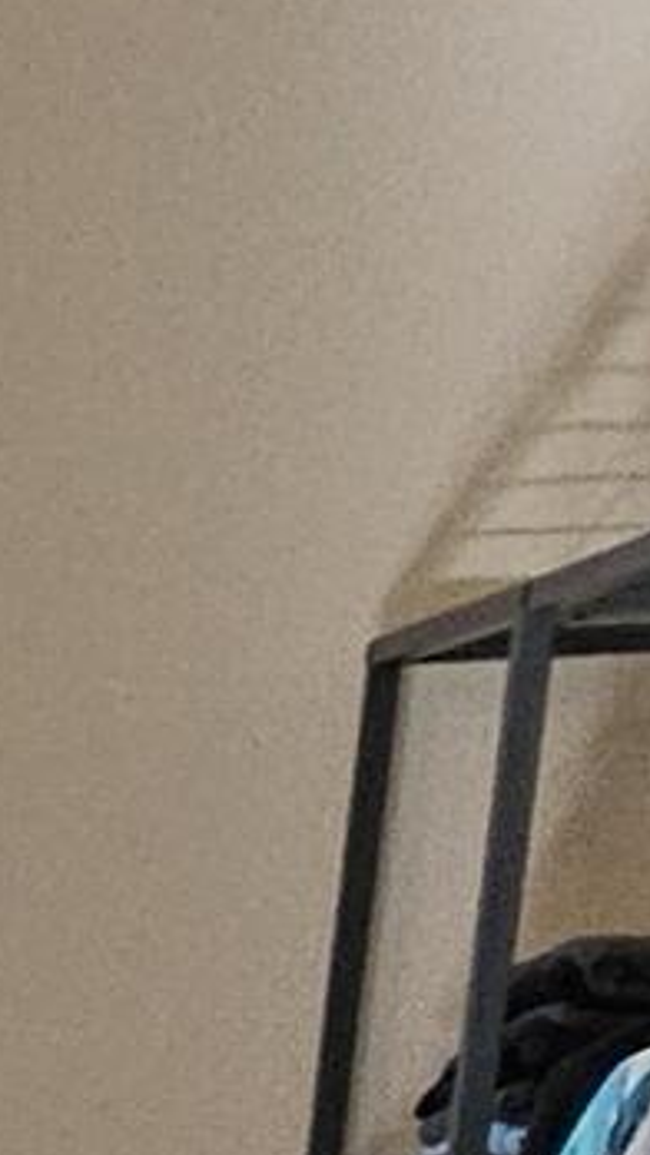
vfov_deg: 15.1
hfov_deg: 6.6
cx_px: -2318
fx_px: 3735
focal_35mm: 122
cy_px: 2098
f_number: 2.2
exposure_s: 1/40
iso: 400
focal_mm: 2.2
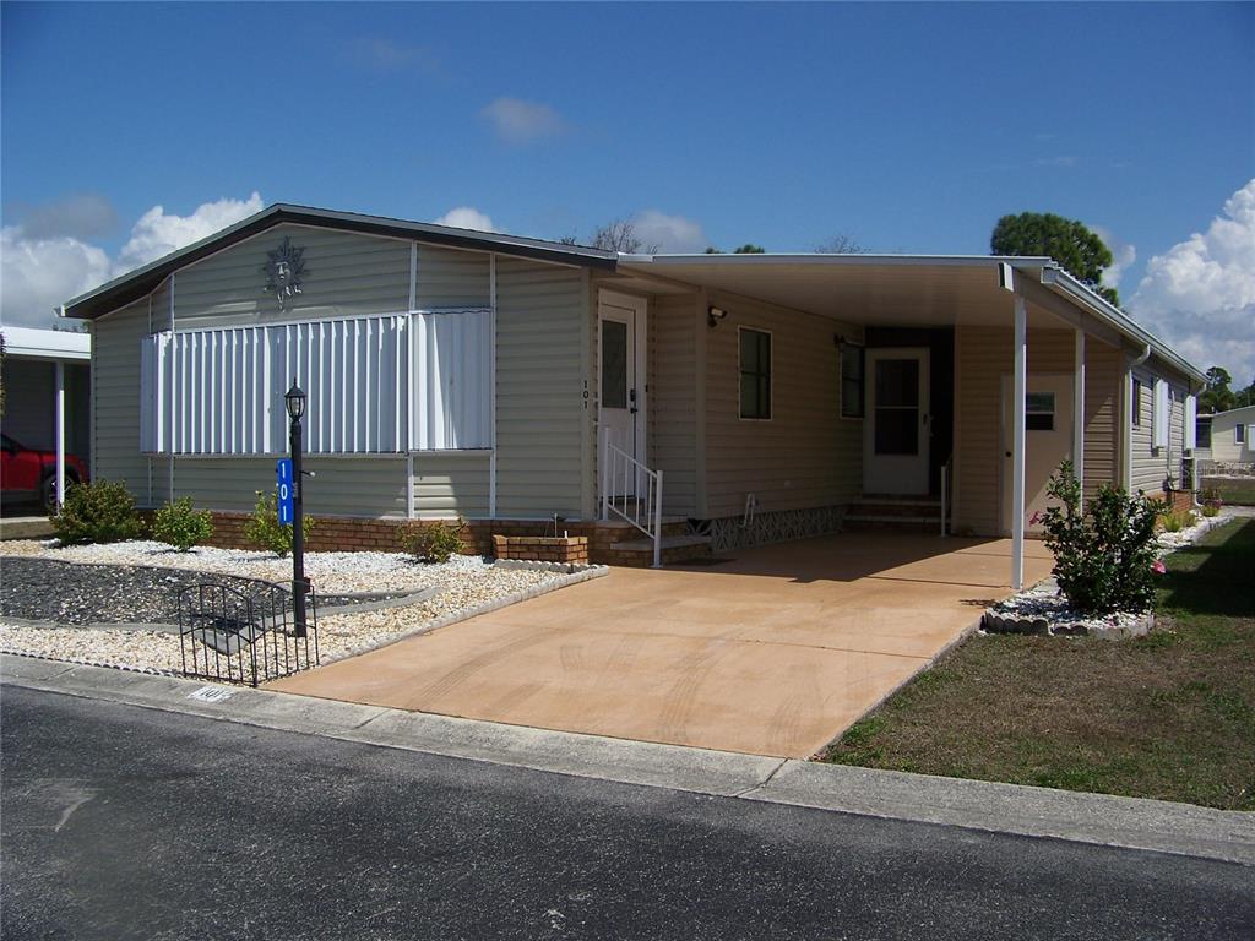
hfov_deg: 51.4
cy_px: 470
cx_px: 628
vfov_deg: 39.7
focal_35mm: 36
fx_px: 1305
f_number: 4
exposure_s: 1/1000
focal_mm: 5.85
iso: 64
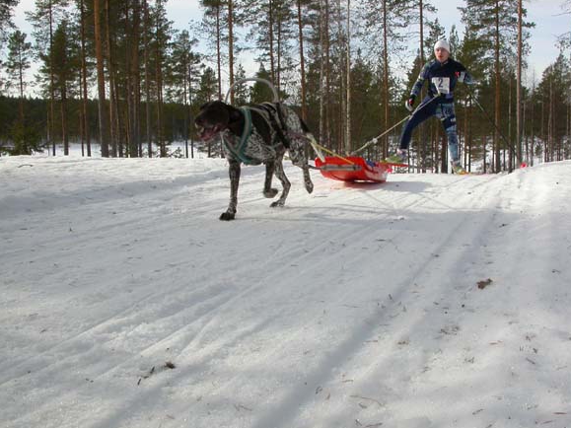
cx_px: 315
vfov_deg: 34.3
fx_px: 693
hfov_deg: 44.7
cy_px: 214
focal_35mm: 42
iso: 100
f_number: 7.5
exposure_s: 1/327
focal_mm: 7.85
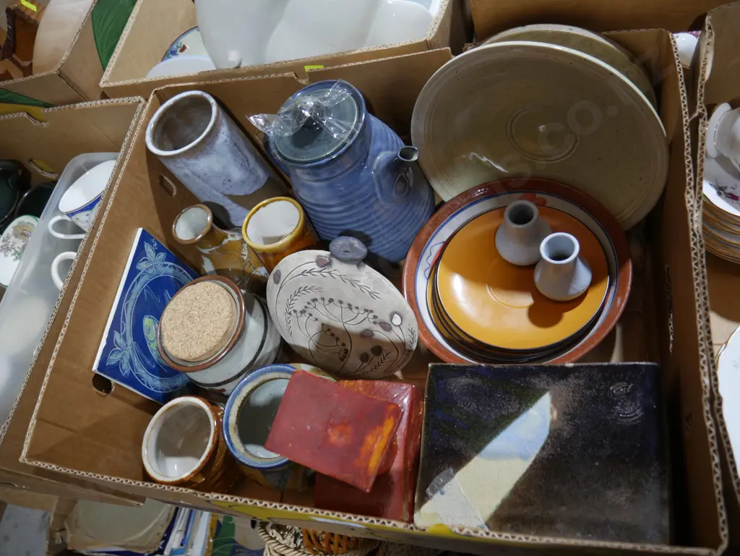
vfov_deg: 49.8
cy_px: 278
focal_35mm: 28
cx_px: 370
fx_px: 599
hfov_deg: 63.4
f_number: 3.5
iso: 320
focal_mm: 14
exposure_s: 1/60
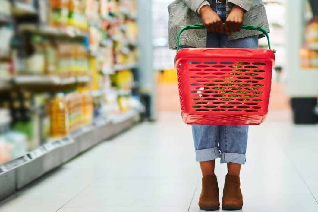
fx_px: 1281
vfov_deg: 9.5
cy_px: 98
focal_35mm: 145
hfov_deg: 14.1
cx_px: 208
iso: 320
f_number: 1.8
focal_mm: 85
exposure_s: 1/200
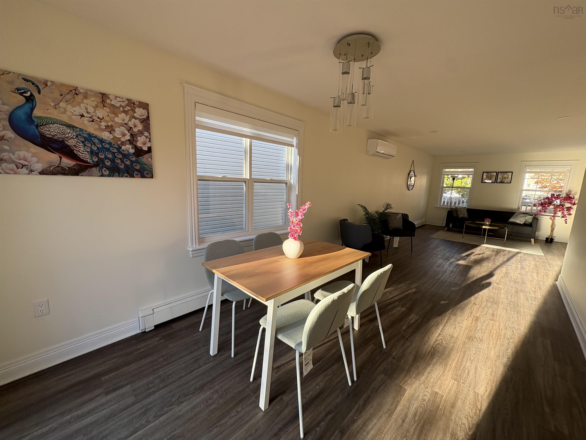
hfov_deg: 102.1
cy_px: 220
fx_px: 237
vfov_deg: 85.7
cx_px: 293
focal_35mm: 14
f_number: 2.2
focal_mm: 2.22
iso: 64
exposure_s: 1/142
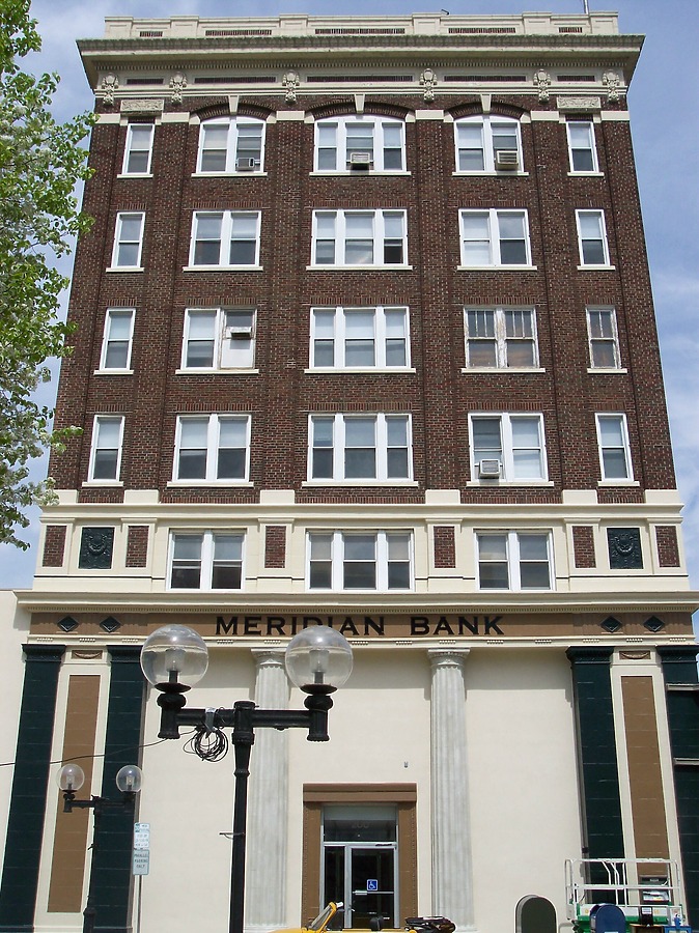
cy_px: 466
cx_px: 350
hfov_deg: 37.7
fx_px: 1024
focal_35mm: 38
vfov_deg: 49.0
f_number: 4.8
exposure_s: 1/1000
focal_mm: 8
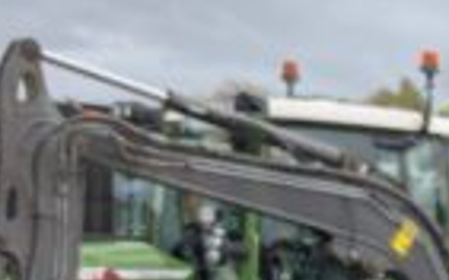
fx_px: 1712
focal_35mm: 140
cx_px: 949
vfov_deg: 9.0
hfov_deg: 12.7
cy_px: 503
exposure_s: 1/197
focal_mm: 3
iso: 16
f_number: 1.8
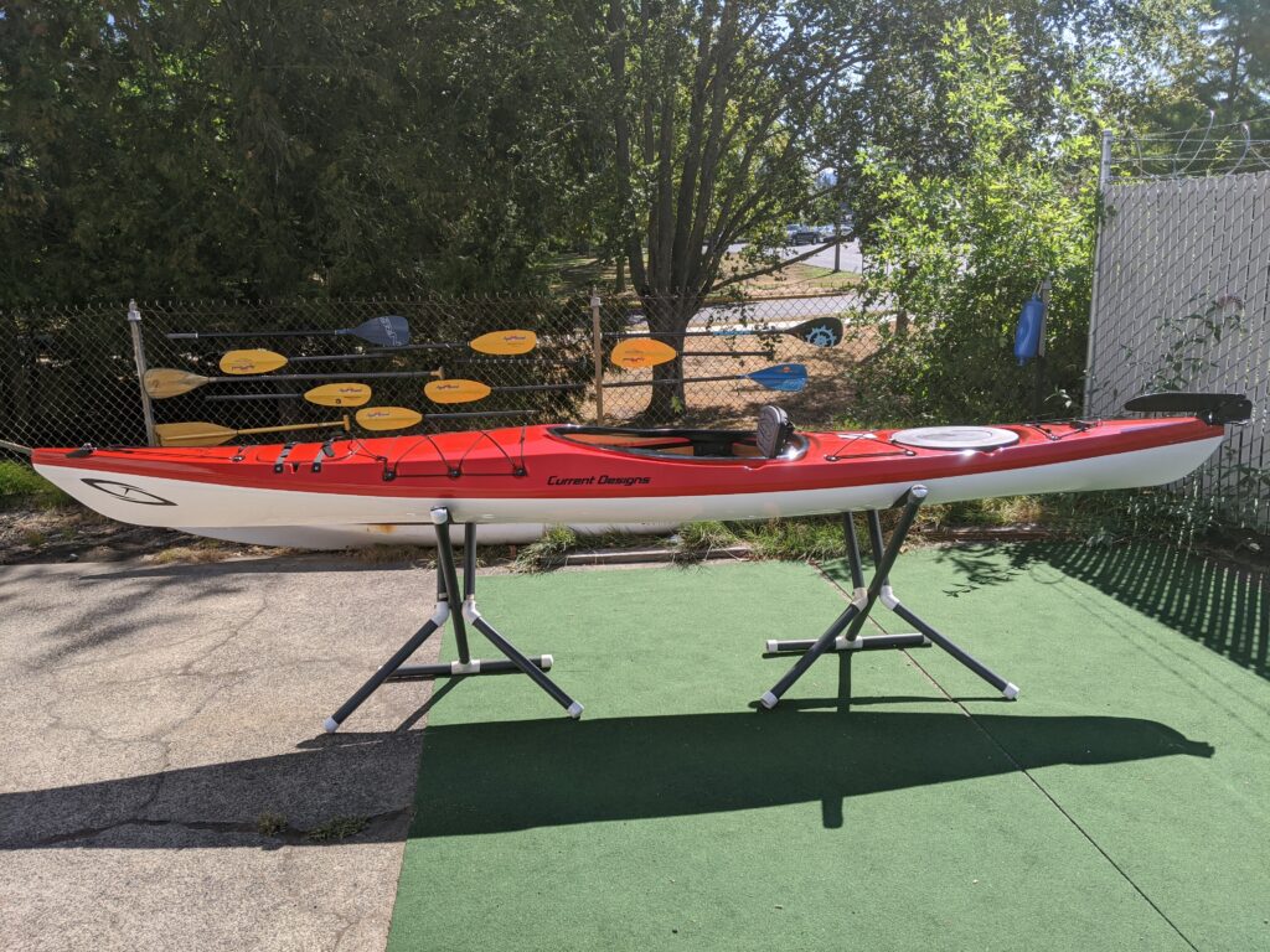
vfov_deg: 51.4
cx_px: 635
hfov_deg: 65.3
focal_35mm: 27
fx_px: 991
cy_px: 476
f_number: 1.8
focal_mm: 4.44
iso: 53
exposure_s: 1/2132
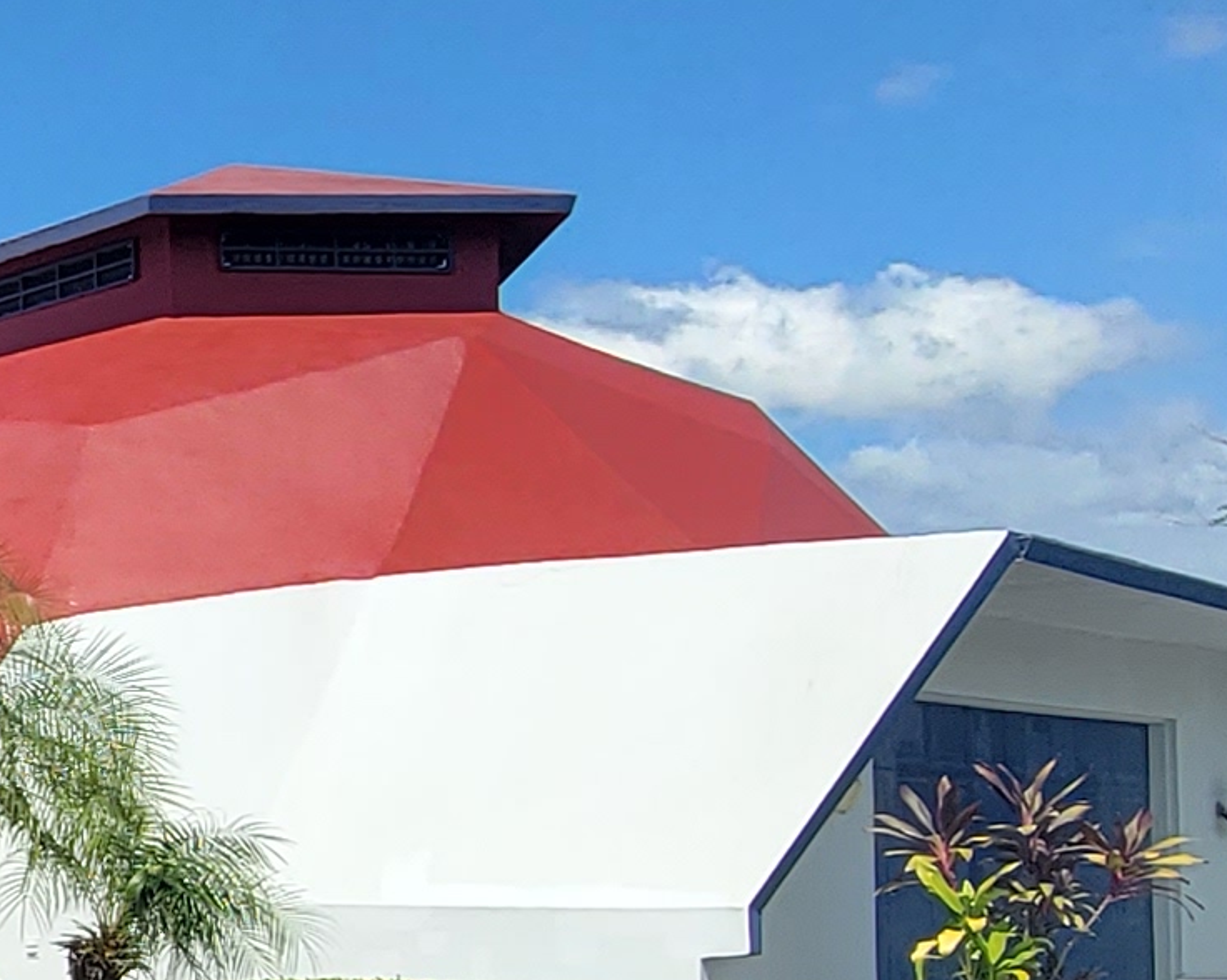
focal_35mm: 69
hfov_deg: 21.0
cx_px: -832
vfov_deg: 22.0
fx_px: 2504
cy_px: 712
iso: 50
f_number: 2.2
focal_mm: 2.2
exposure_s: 1/1601
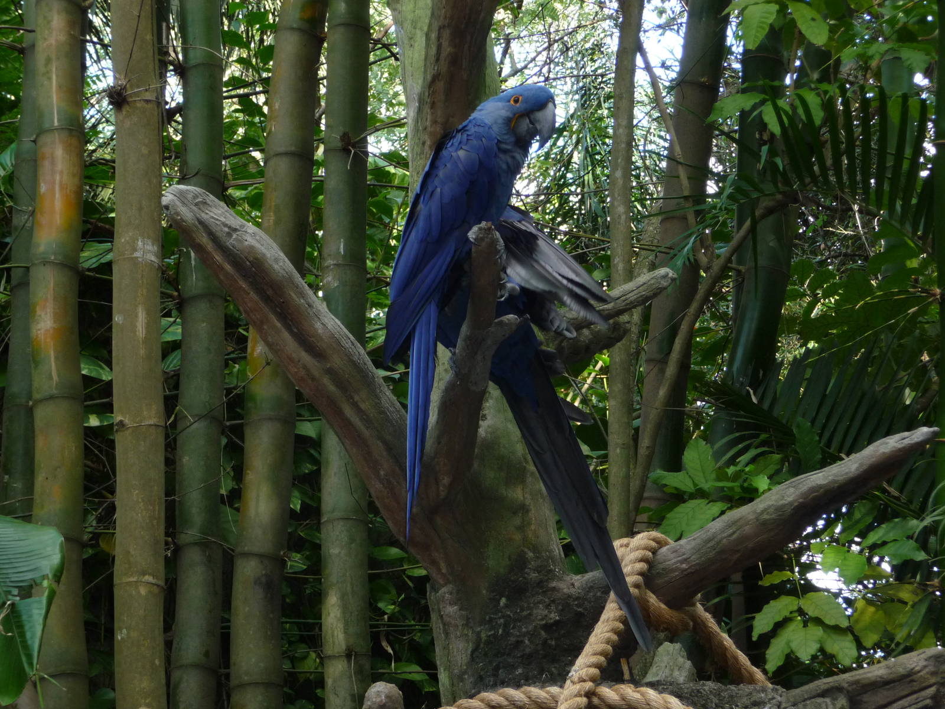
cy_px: 354
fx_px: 3494
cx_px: 472
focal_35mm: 128
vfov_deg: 11.6
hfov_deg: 15.4
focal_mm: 21.8
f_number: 4.7
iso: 200
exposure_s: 1/40
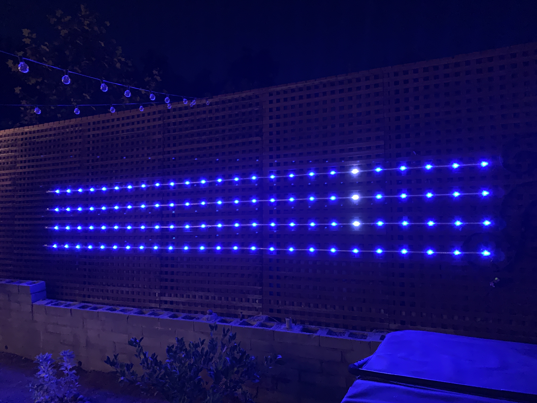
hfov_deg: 67.3
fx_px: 403
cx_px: 268
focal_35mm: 26
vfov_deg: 53.1
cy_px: 202
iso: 1000
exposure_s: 1/4
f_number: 1.8
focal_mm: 4.25
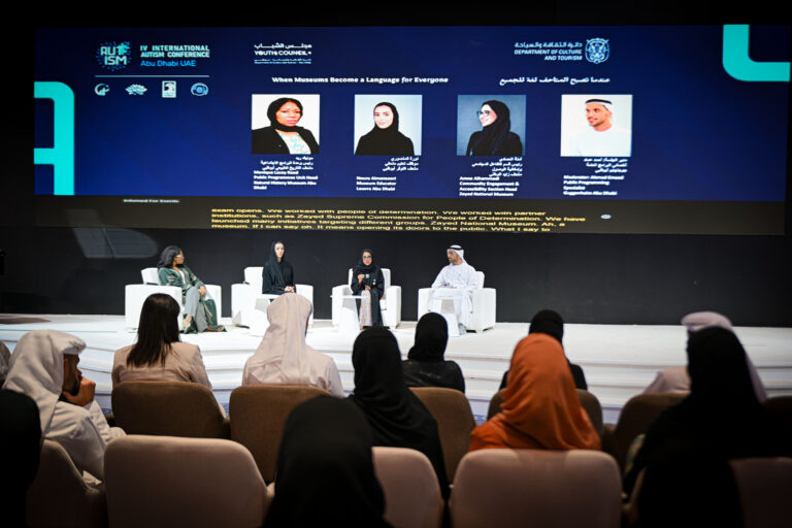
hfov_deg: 55.1
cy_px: 264
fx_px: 759
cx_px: 396
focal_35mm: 34
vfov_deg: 38.4
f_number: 2.8
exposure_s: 1/60
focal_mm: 34.5
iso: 125
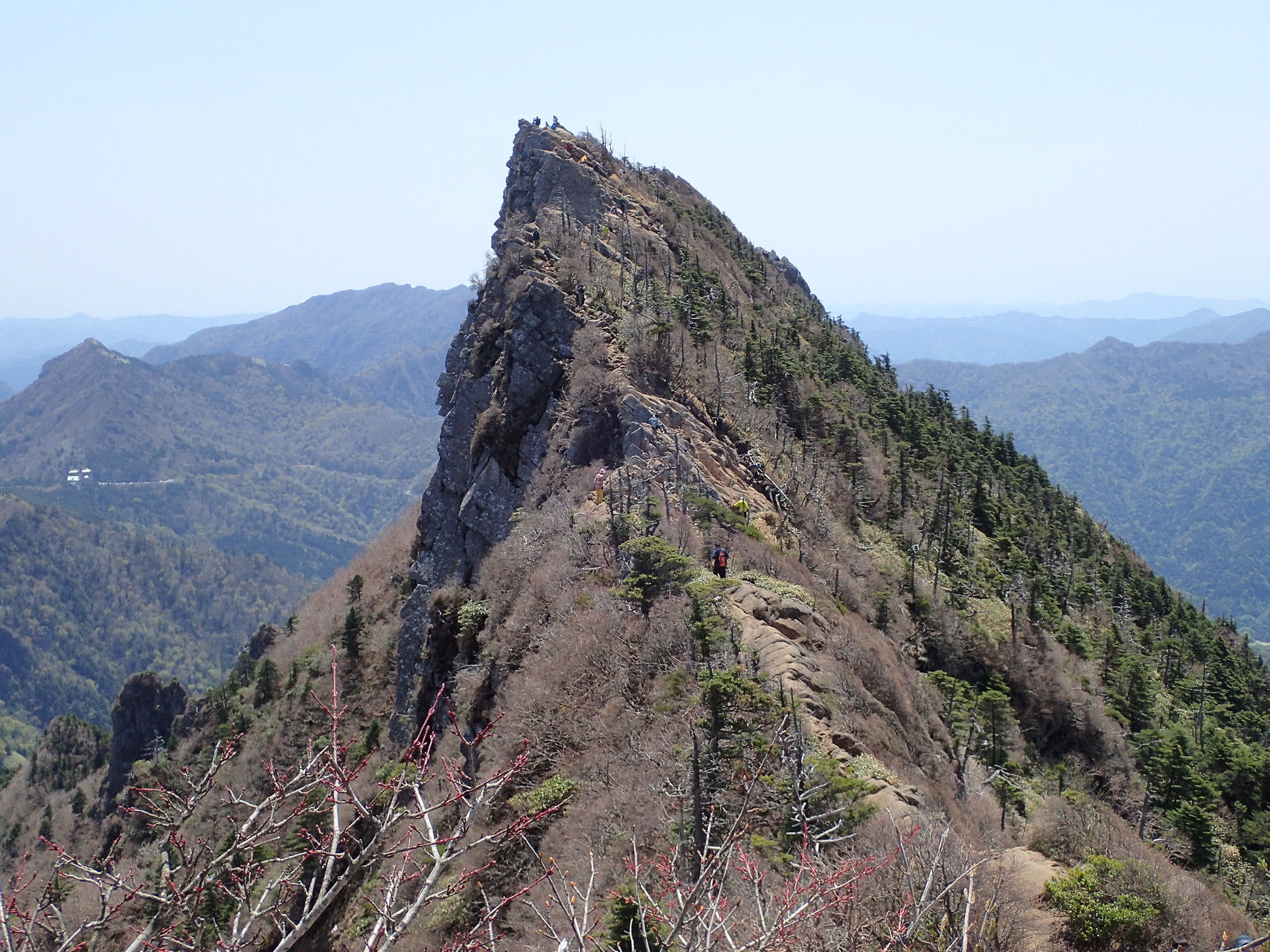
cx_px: 635
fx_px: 1577
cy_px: 476
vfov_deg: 33.6
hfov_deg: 43.9
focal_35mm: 43
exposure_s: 1/640
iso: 100
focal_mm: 7.86
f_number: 4
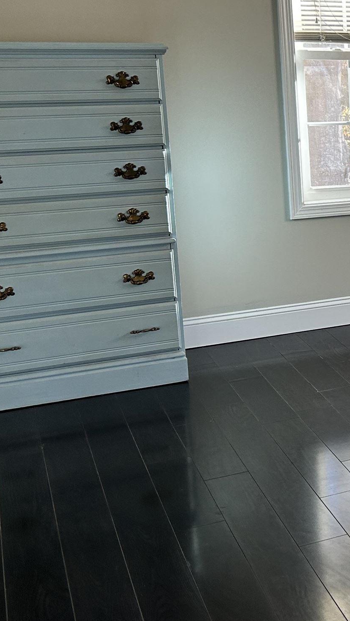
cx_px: 578
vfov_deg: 35.3
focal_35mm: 59
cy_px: 242
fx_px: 973
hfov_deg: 17.5
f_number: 1.5
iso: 80
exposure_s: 1/120
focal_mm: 5.7
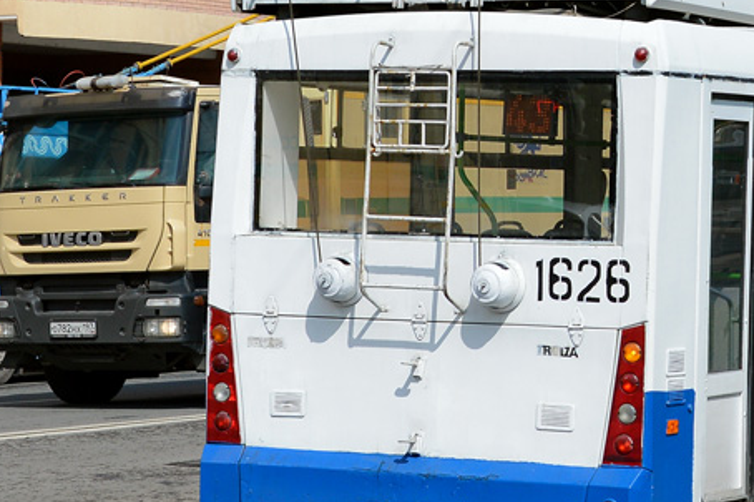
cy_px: 2
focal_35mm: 127
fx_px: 2658
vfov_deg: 10.7
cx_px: 734
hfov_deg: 15.9
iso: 200
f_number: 6.3
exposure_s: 1/1000
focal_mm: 32
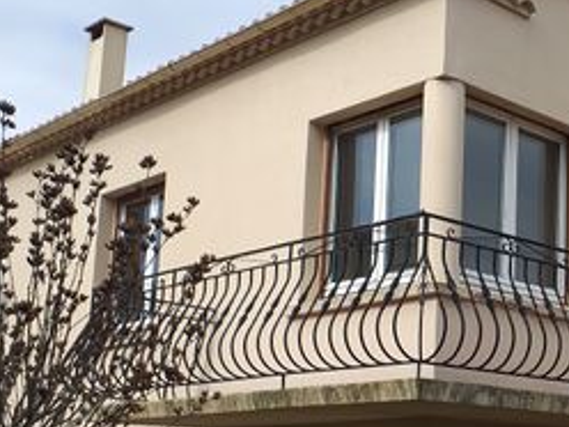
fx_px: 1036
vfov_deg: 23.1
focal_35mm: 63
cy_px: 312
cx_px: 521
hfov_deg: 29.4
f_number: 1.9
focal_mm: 3.6
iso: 40
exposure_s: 1/1421
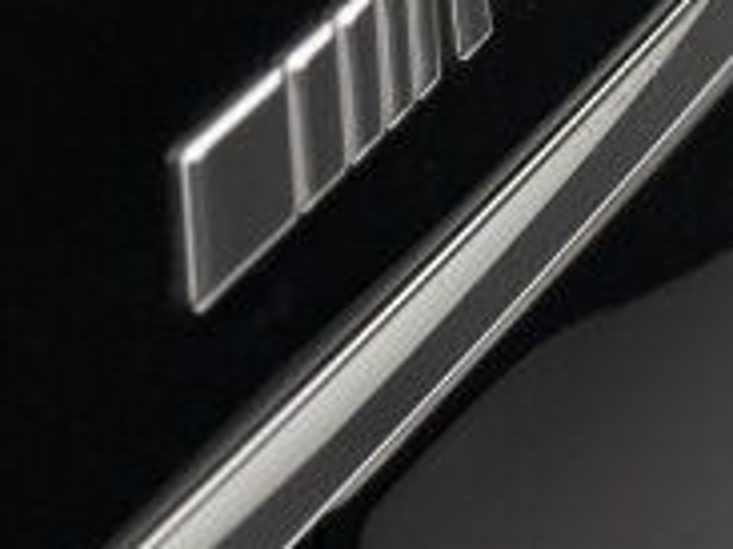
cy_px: -108
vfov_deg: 8.7
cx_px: 825
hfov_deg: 11.6
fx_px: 3555
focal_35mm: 168
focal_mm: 6.76
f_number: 1.78
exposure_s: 1/58
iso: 100
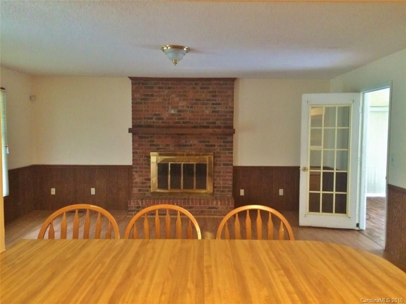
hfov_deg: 61.7
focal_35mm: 29
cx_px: 203
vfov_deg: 48.2
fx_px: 340
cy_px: 152
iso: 500
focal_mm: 4.15
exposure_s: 1/15
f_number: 2.2
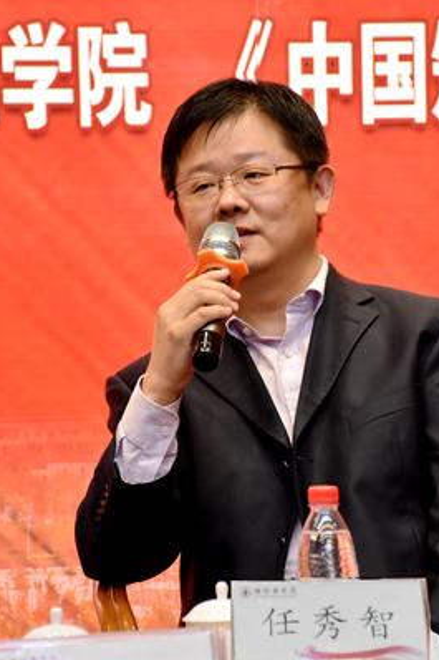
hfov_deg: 5.0
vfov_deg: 7.5
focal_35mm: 276
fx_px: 5053
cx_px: 306
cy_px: 330
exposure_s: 1/30
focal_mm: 122
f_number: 5.6
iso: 1600
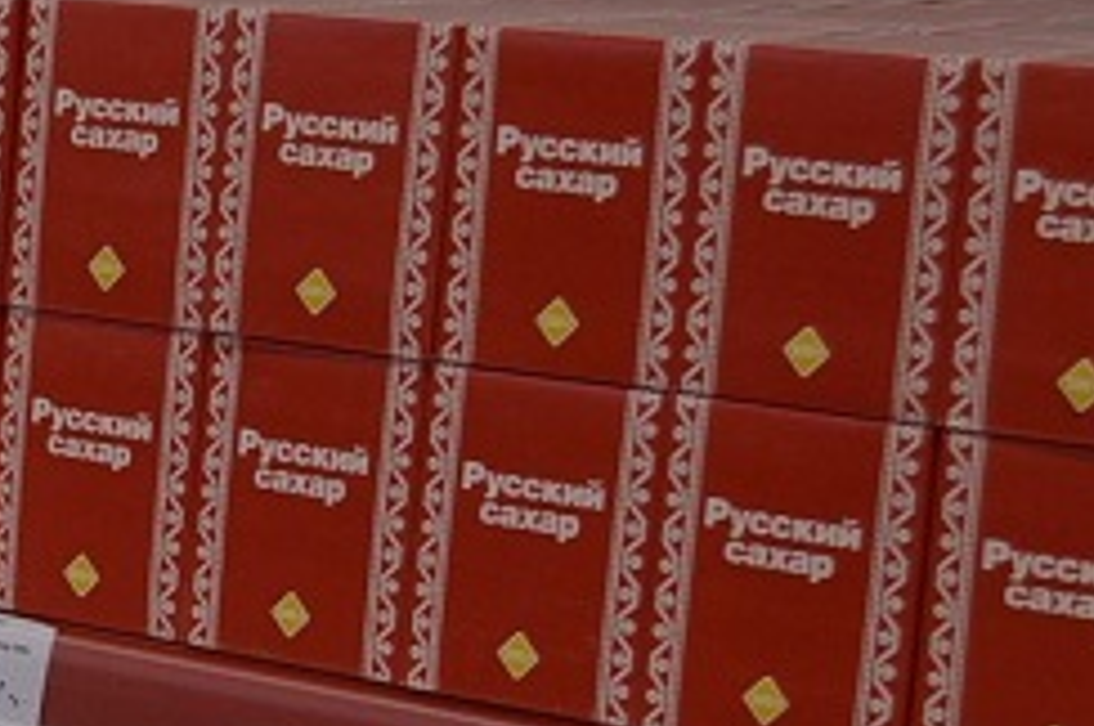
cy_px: 999
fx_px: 4856
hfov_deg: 11.8
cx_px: -915
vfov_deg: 8.4
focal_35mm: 160
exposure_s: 1/125
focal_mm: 26
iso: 320
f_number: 5.6
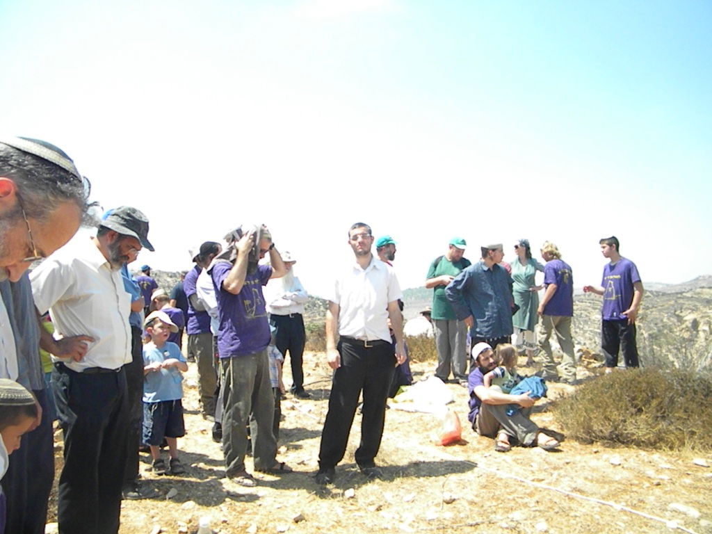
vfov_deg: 49.7
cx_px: 356
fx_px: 576
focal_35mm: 28
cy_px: 267
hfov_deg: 63.4
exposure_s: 1/1000
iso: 720
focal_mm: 5
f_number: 7
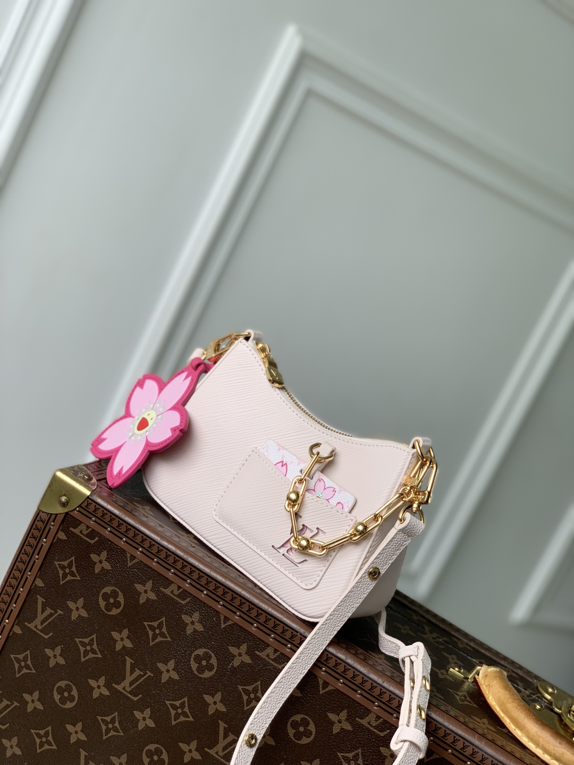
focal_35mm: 52
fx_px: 1150
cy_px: 382
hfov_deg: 28.0
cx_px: 287
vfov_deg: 36.8
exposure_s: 1/217
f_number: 2.4
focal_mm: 6
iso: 16
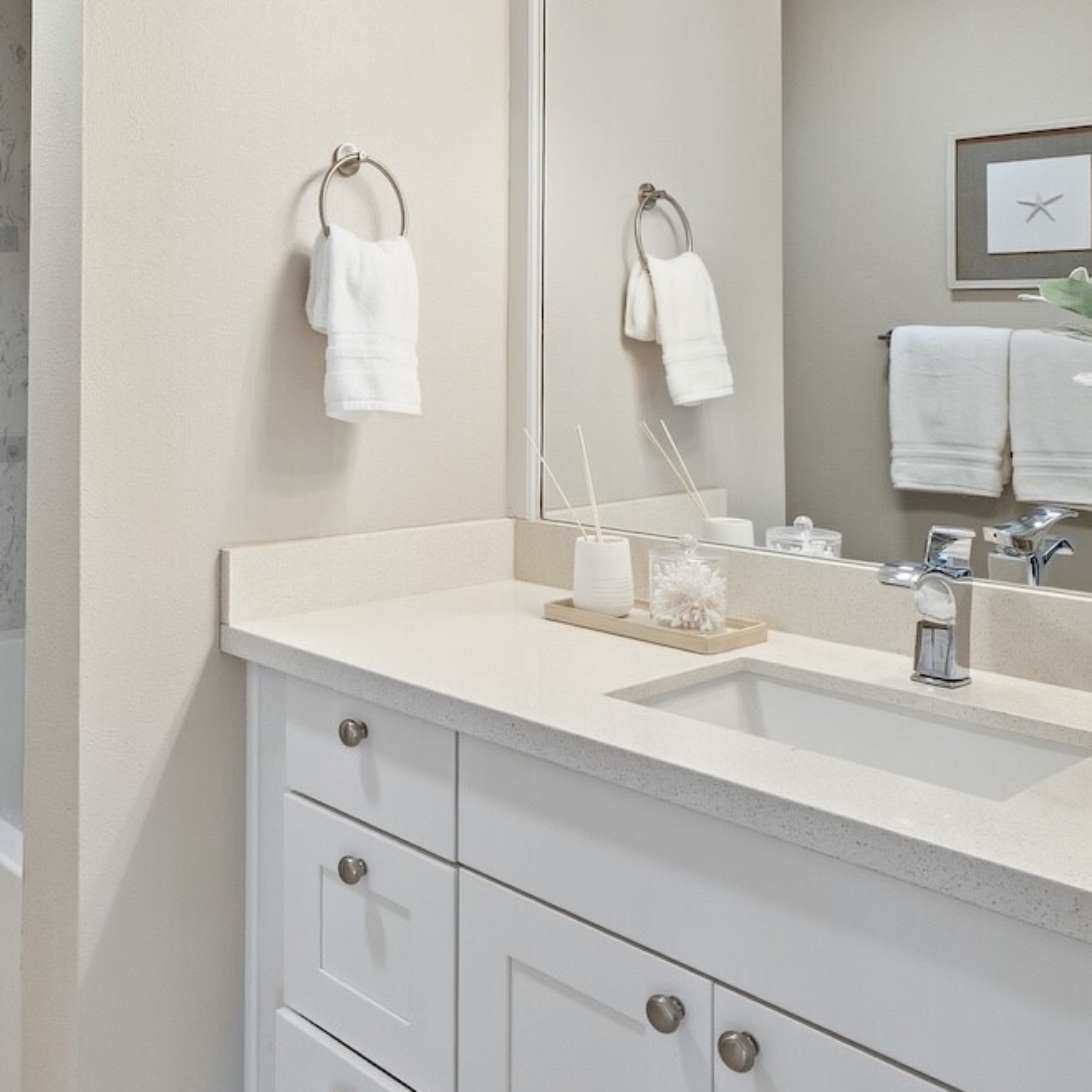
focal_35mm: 33
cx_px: 247
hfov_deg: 47.5
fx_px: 1178
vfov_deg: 48.5
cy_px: 327
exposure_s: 1/320
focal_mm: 16
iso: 1250
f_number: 7.1
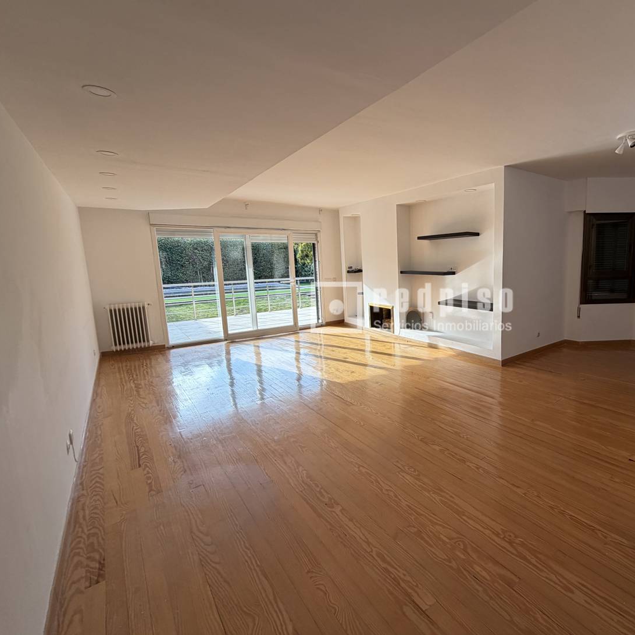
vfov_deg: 83.9
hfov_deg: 81.7
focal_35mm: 17
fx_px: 353
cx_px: 413
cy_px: 308
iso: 50
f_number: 2.2
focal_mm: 2.22
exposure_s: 1/121
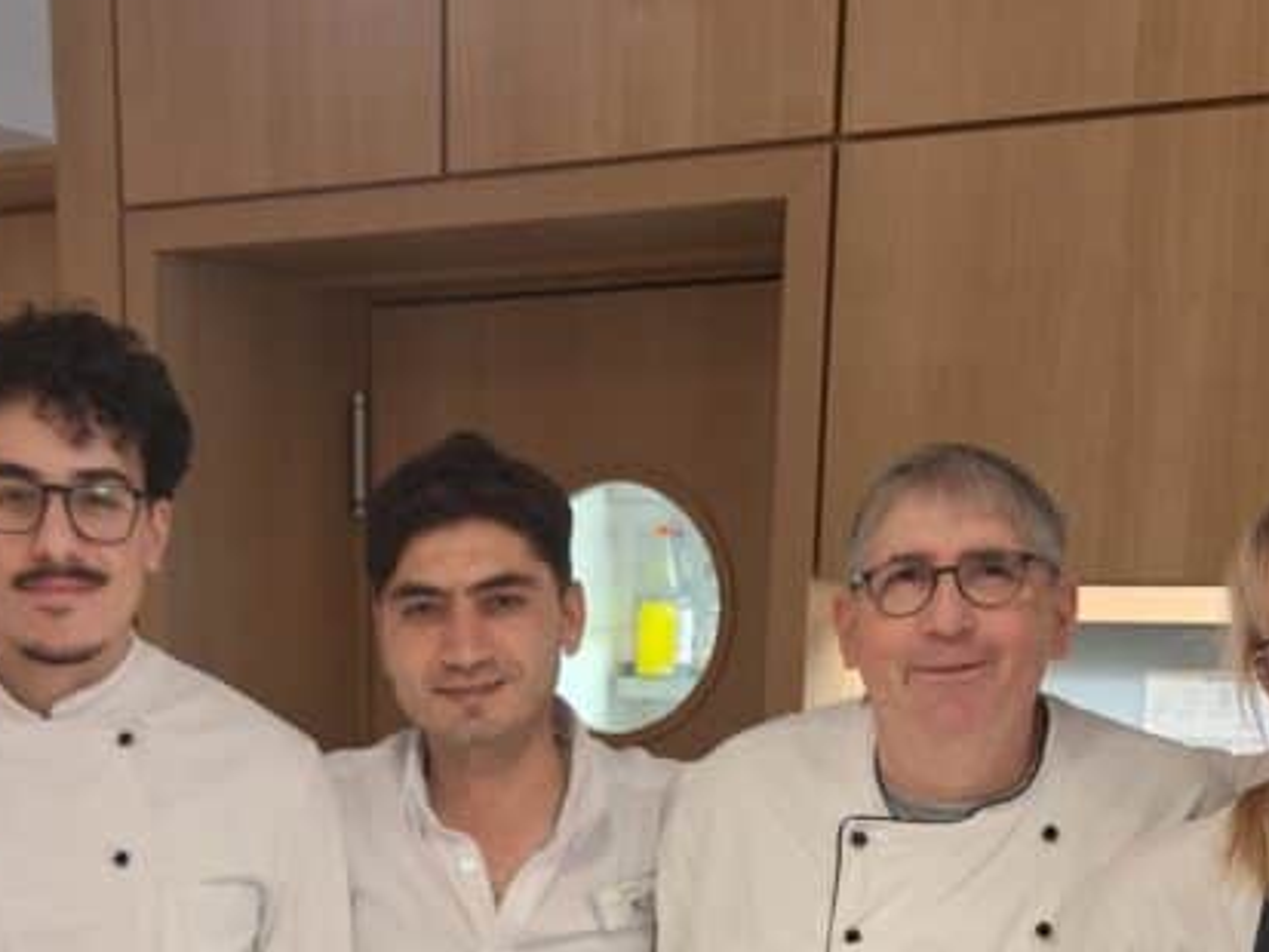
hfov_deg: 33.5
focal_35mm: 57
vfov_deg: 23.8
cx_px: 446
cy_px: 1078
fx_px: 2090
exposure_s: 1/50
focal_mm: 5.54
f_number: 1.8
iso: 125
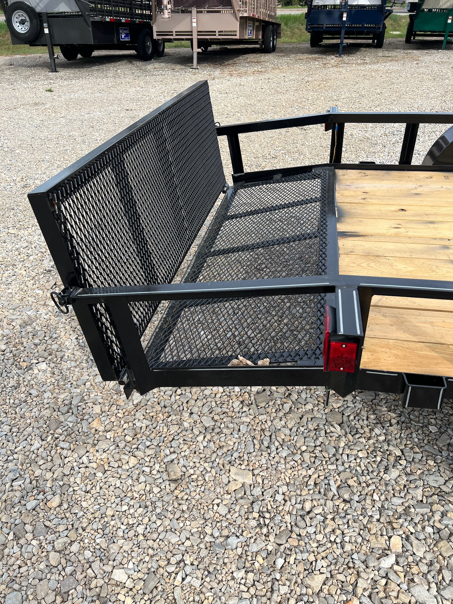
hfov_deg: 53.1
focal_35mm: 26
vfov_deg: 67.3
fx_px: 454
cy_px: 302
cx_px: 226
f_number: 1.5
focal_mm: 5.7
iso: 50
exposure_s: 1/1838
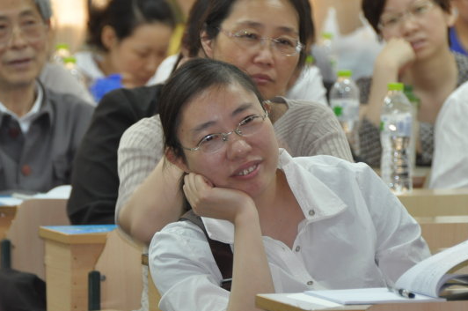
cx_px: 254
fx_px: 5049
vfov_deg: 3.5
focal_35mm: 389
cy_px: 159
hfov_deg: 5.3
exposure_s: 1/15
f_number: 5.6
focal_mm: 200
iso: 800
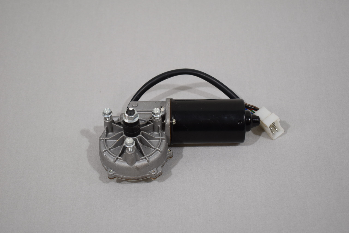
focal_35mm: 57
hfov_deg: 35.1
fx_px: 553
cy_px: 116
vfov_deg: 23.8
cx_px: 174
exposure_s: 1/100
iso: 400
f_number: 5.6
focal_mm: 38
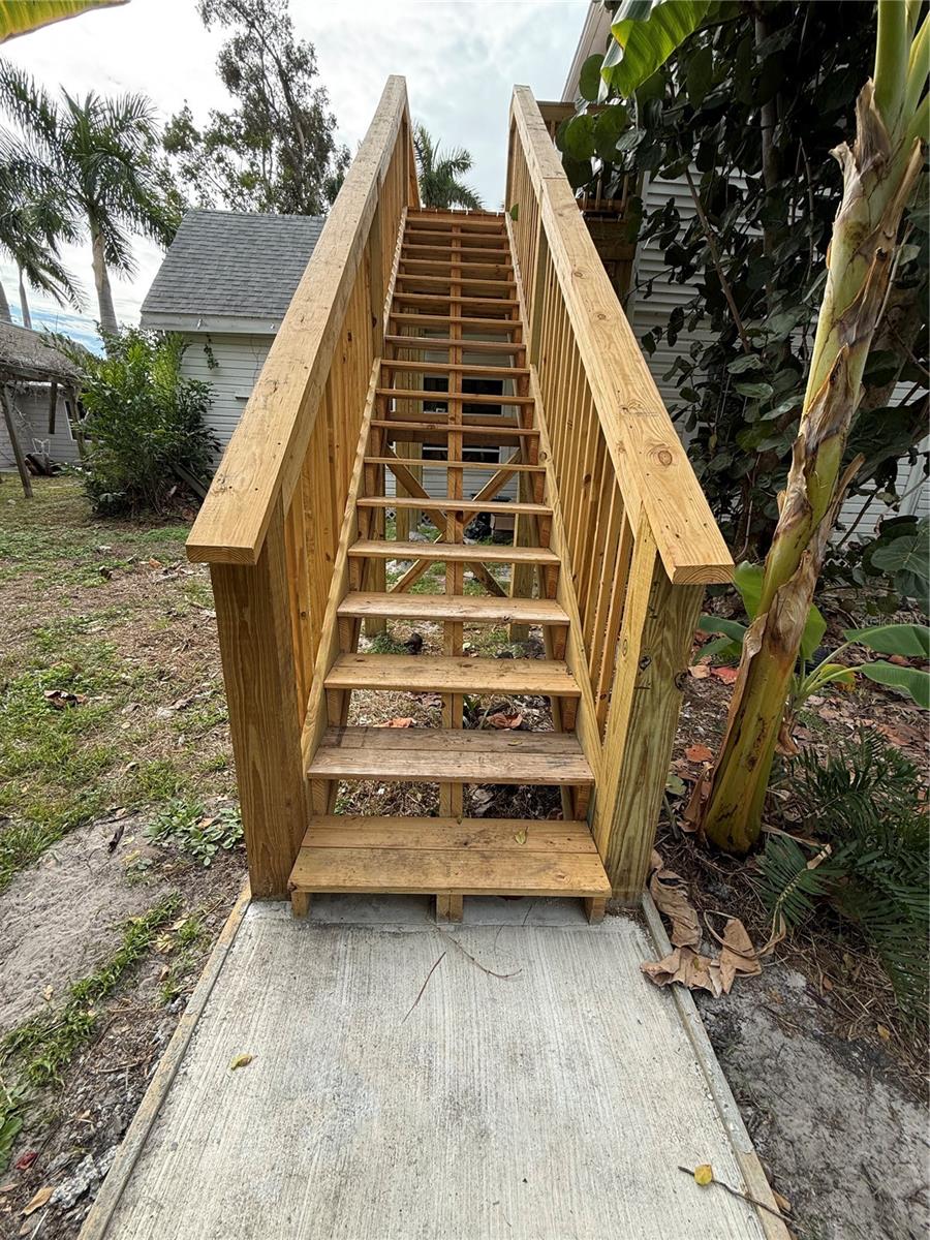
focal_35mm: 14
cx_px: 465
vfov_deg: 102.1
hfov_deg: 85.7
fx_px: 502
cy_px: 620
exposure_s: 1/535
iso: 50
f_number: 2.2
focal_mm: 2.22
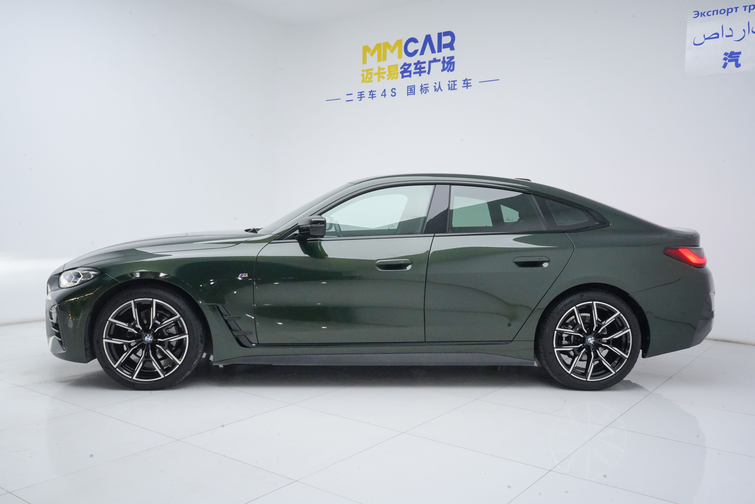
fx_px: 650
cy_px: 252
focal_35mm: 31
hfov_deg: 60.3
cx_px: 378
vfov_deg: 42.3
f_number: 20
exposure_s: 1/50
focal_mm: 31
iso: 3200
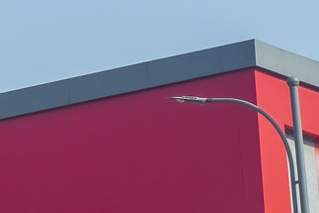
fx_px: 3295
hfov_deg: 5.4
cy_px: -123
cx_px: -340
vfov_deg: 3.7
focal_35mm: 372
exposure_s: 1/320
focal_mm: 50
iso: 100
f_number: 10
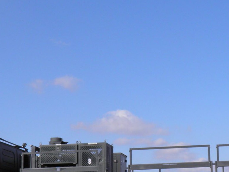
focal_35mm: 100
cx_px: 177
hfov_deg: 19.5
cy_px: 128
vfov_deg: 14.7
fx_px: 662
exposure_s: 1/400
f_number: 5.7
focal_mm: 7.1
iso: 50
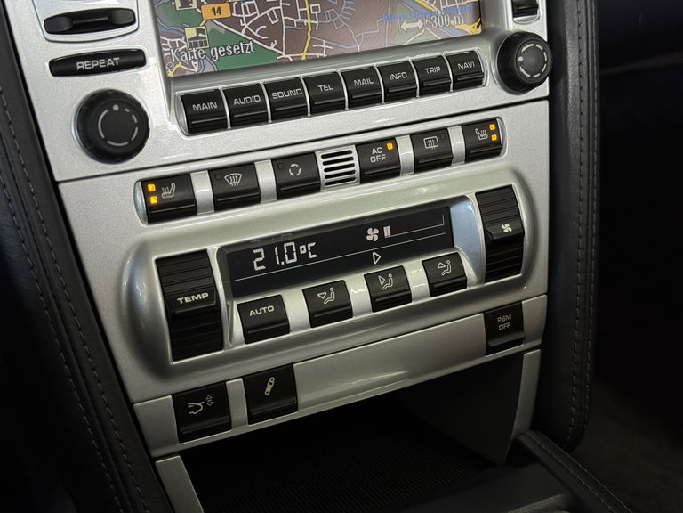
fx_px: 947
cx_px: 342
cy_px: 256
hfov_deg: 39.7
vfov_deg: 30.3
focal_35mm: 48
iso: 64
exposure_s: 1/100
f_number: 1.78
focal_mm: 6.76
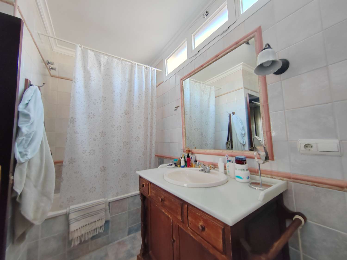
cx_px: 174
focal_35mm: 13
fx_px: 130
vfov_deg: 89.9
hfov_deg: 106.2
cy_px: 130
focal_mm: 2.16
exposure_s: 1/33.3
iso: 548
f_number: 2.2
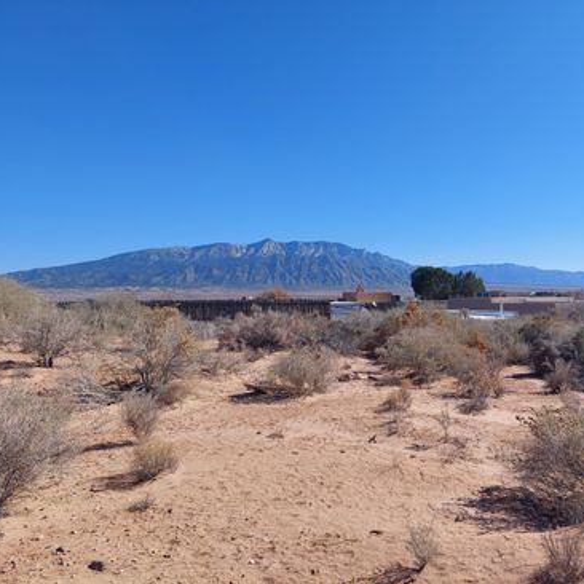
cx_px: 367
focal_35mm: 29
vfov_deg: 55.6
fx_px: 554
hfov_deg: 55.0
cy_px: 286
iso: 40
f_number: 1.8
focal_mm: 5.23
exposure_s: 1/2309
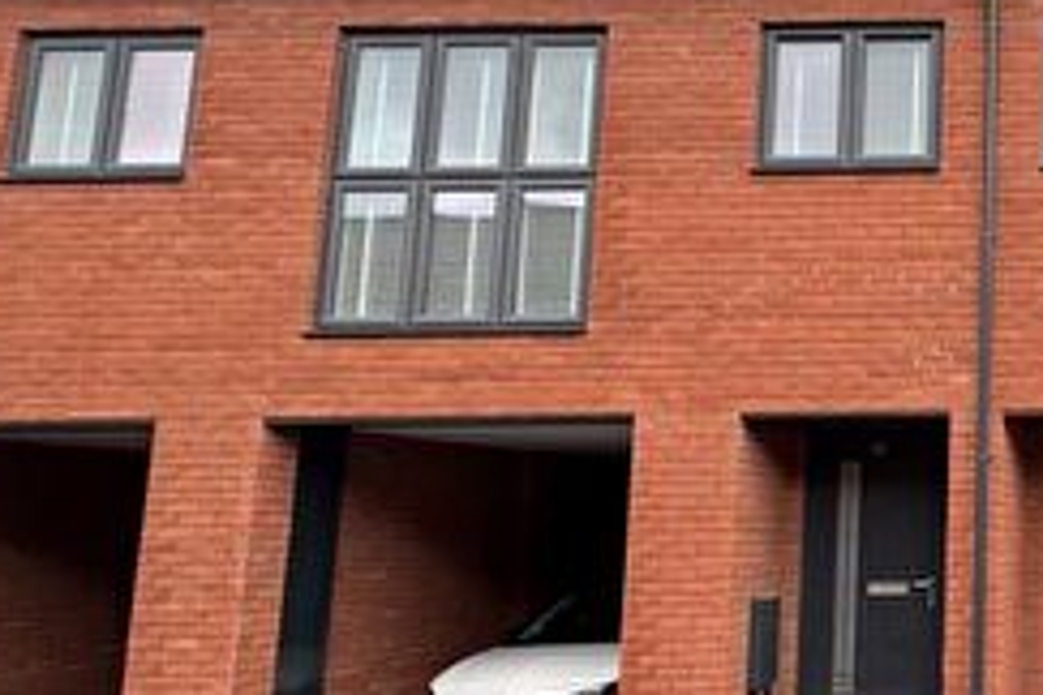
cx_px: 1236
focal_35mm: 42
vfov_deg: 31.9
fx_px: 1217
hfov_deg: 36.4
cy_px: 354
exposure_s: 1/99
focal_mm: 2.22
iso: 100
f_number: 2.2
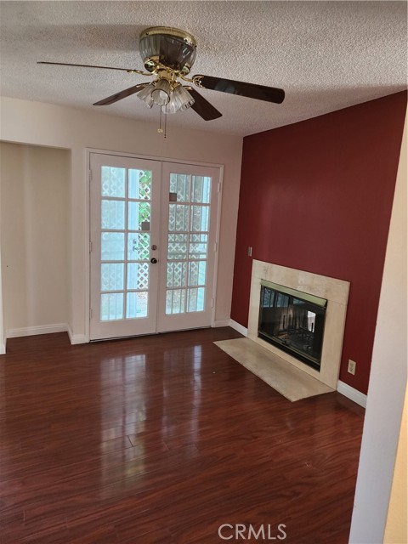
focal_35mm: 23
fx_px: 361
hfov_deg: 58.9
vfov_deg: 73.9
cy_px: 272
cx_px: 204
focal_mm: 6.4
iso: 500
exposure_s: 1/60
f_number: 1.8
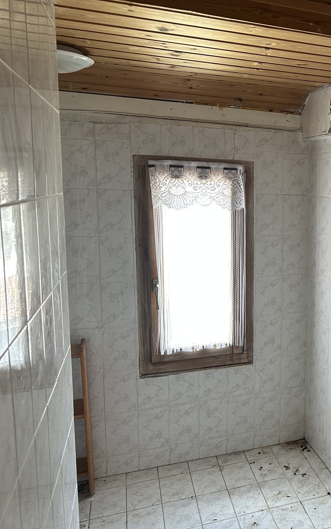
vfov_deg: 56.7
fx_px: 491
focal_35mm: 34
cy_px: 264
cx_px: 352
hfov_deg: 33.2
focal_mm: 6.86
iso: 250
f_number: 1.78
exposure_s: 1/86
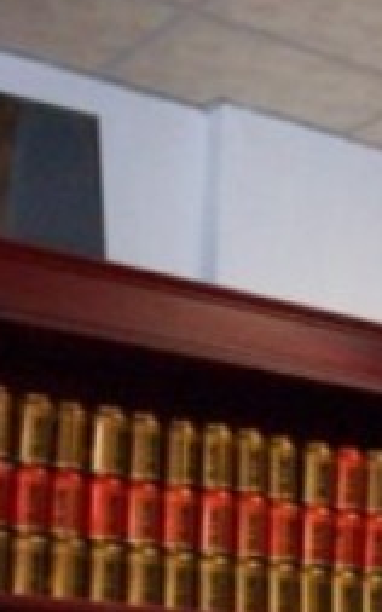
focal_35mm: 91
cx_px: 329
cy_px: 564
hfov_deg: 14.2
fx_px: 1517
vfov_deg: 22.2
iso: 320
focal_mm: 5.7
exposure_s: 1/60
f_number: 2.8
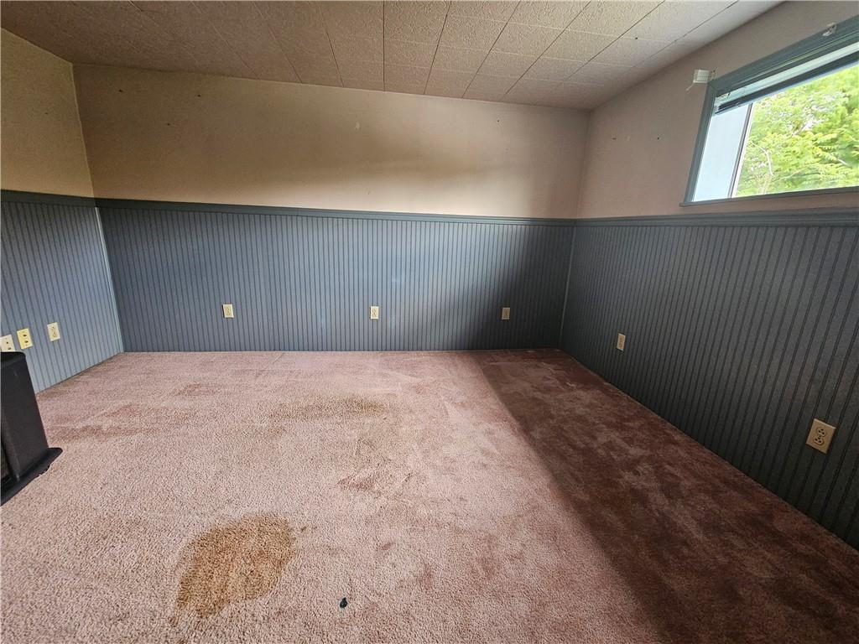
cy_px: 322
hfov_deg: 106.2
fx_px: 323
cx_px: 430
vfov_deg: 89.9
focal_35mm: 13
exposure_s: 1/60
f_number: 2.2
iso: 250
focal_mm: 2.2
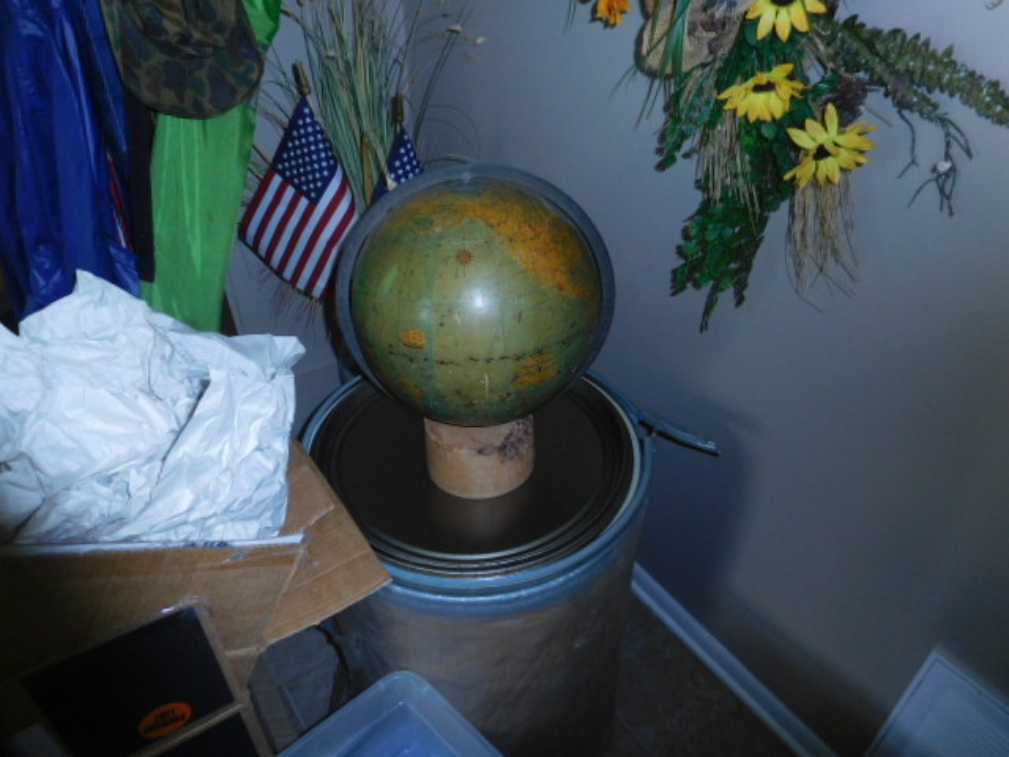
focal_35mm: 25
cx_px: 504
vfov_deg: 54.9
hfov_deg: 69.4
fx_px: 729
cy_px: 378
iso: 200
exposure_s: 1/30
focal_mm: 4.5
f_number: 3.4
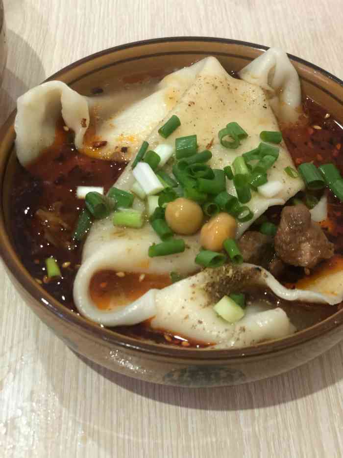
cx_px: 172
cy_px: 229
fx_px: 687
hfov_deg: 28.0
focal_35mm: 52
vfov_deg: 36.8
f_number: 2.4
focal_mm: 6
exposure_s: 1/15
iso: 160
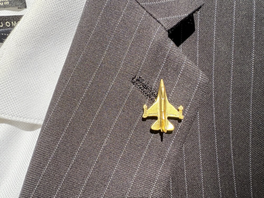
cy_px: 99
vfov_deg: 56.8
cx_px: 132
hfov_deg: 71.6
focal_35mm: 24
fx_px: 183
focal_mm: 2.22
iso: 64
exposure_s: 1/459
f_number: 2.2
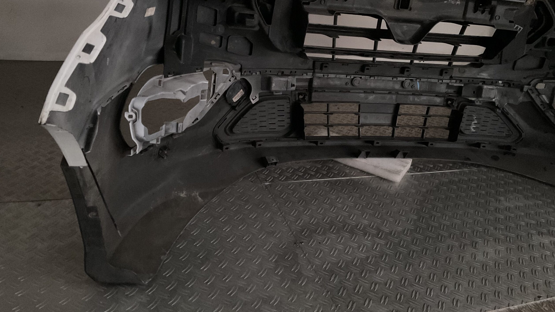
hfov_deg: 61.0
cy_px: 105
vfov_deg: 36.3
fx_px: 471
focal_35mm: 32
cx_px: 275
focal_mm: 3
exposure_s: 1/17
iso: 800
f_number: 1.8
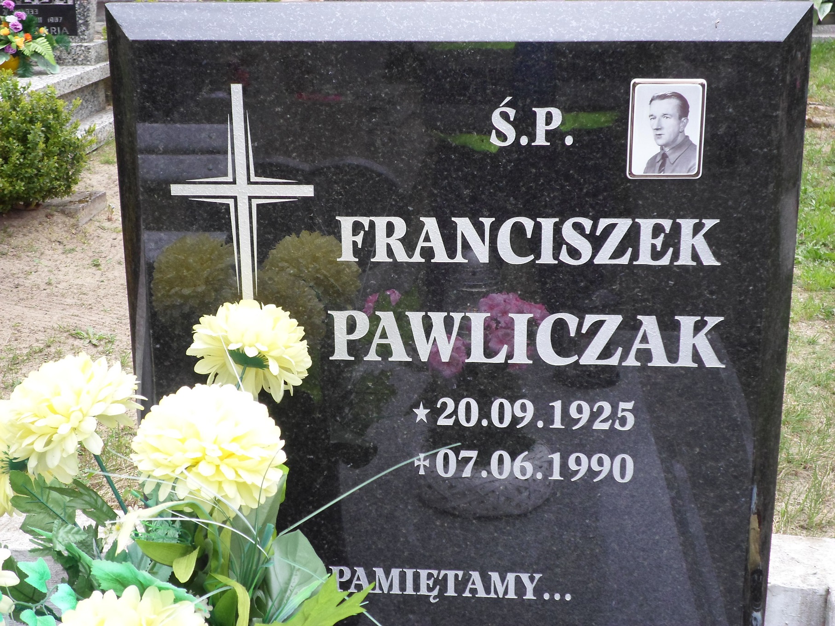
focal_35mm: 54
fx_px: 1302
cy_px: 313
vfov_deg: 27.0
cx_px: 418
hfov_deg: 35.5
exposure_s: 1/45
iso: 100
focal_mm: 9.7
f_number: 3.6
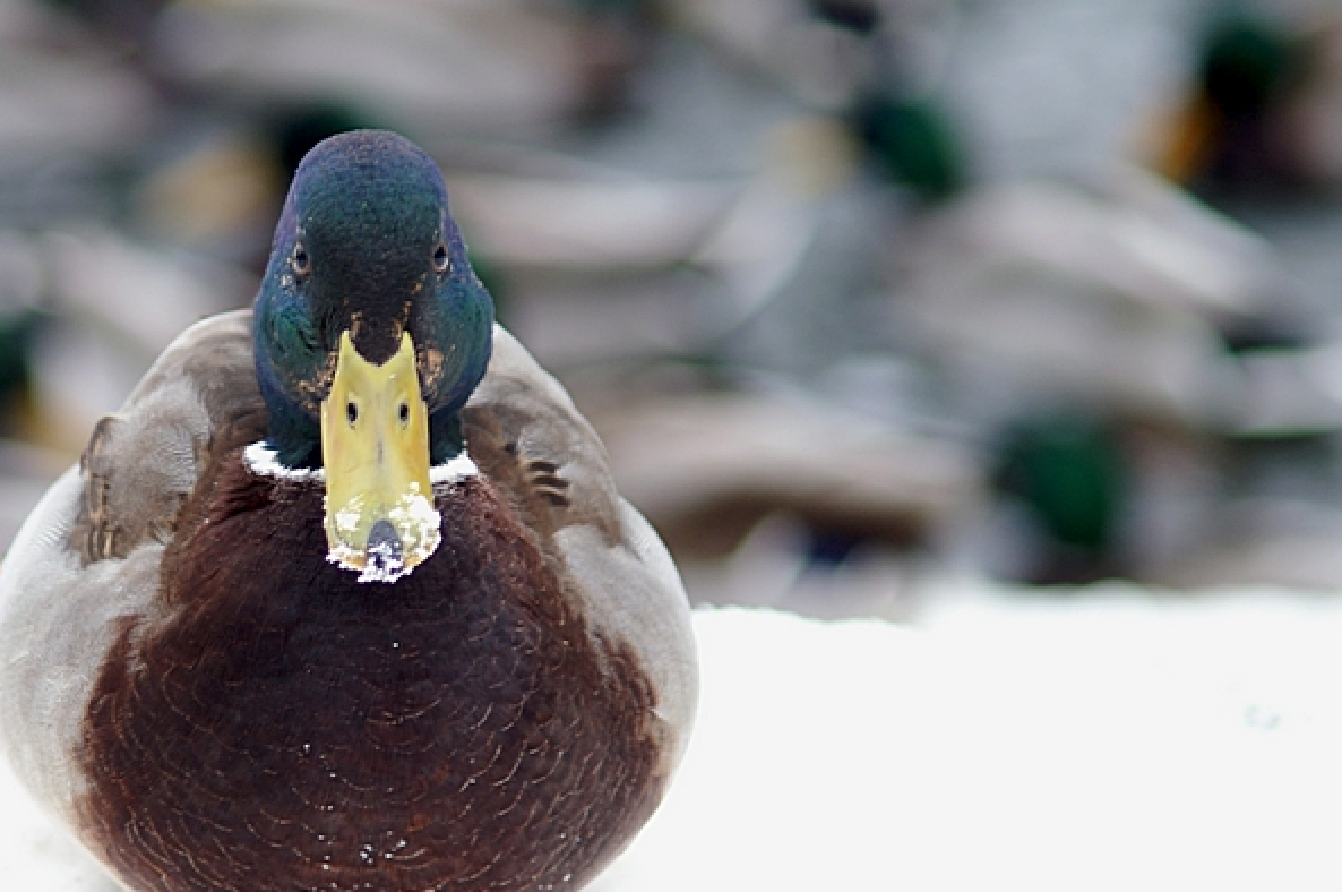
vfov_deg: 5.0
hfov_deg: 7.5
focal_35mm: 273
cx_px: 328
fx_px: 10165
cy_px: 516
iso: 200
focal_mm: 120
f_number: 4
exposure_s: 1/40
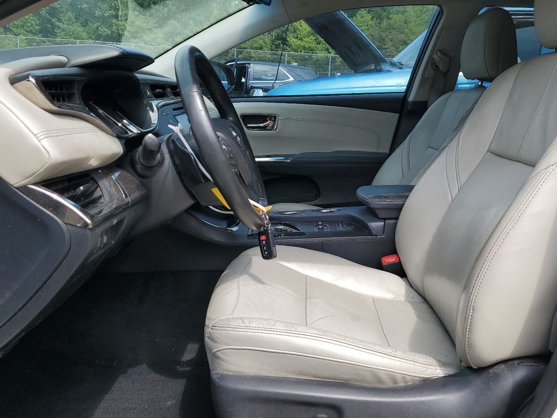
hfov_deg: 58.3
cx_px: 302
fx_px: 499
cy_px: 214
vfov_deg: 45.4
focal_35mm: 31
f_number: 1.5
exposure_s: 1/1429
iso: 50
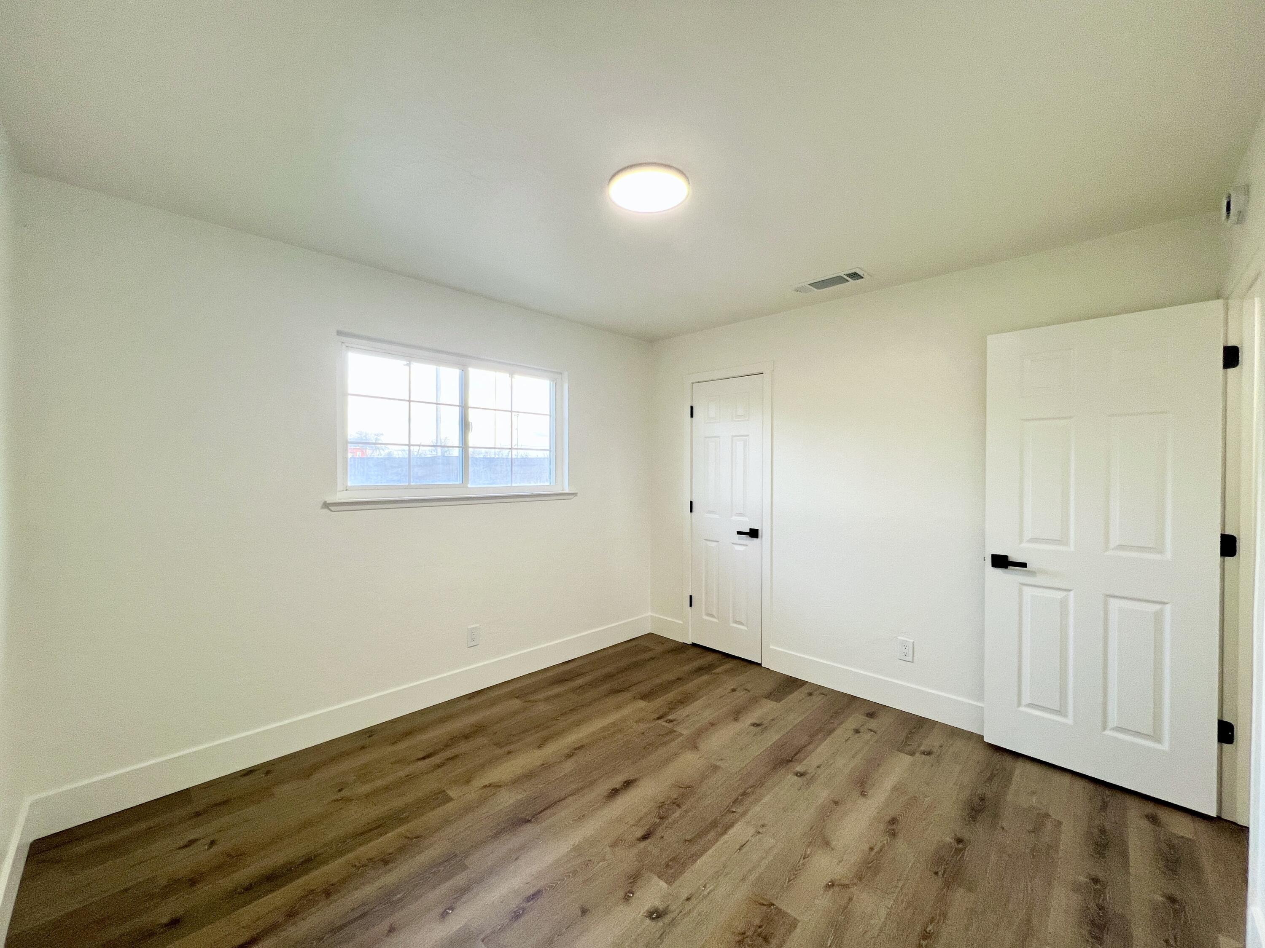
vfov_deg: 89.9
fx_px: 475
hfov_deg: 106.2
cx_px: 632
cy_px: 474
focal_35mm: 13
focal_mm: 1.57
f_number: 1.8
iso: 80
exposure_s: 1/120
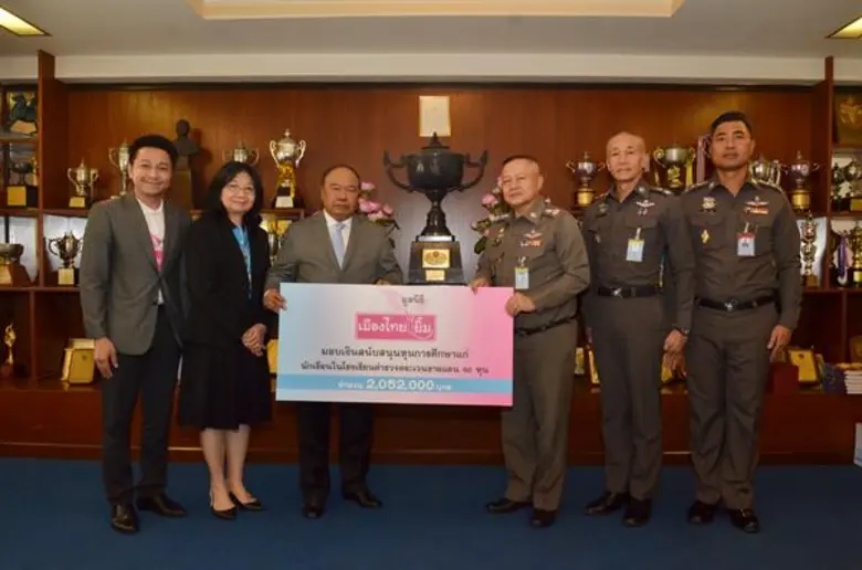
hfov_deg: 67.5
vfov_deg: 47.7
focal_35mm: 27
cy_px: 285
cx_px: 431
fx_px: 645
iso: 1250
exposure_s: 1/60
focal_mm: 18
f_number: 8
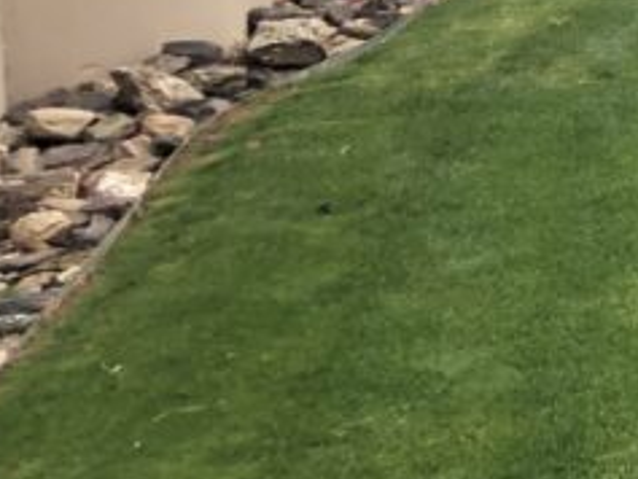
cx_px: 1354
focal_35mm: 121
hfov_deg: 13.5
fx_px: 2231
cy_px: -38
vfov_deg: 12.1
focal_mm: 3.99
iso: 20
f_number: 1.8
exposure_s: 1/382
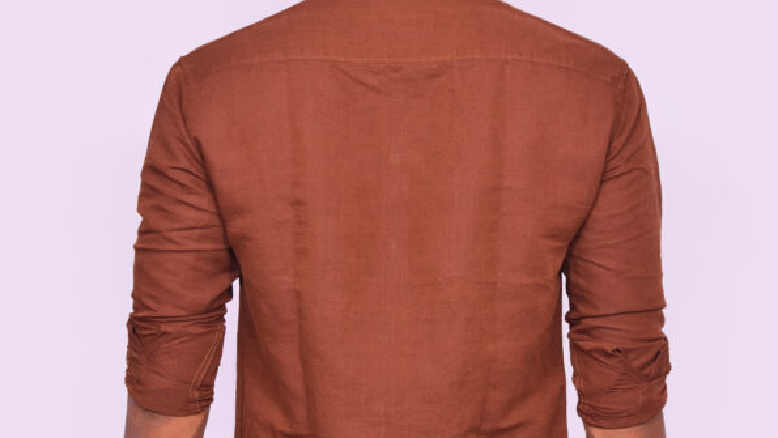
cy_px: 231
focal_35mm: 114
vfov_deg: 10.6
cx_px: 391
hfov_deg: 18.8
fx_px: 2352
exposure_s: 1/125
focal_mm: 48
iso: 250
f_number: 8
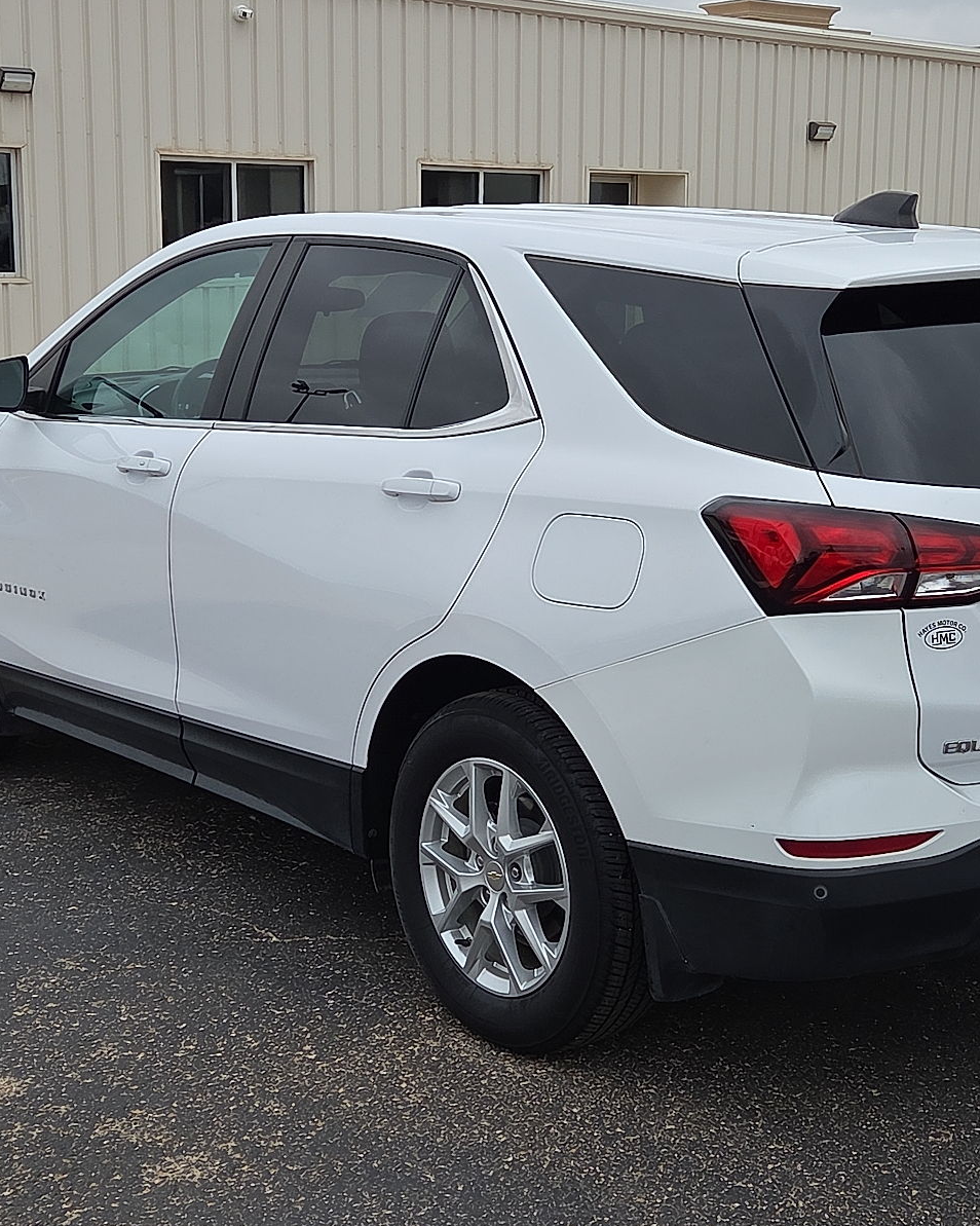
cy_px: 616
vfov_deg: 34.2
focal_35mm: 55
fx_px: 1995
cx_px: 604
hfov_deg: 27.5
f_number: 1.8
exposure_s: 1/3333
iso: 76
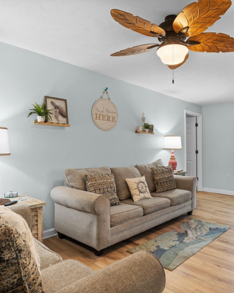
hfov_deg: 57.4
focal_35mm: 24
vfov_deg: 70.3
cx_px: 158
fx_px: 208
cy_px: 146
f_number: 4.8
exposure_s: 1/2
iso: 100
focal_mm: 11.5
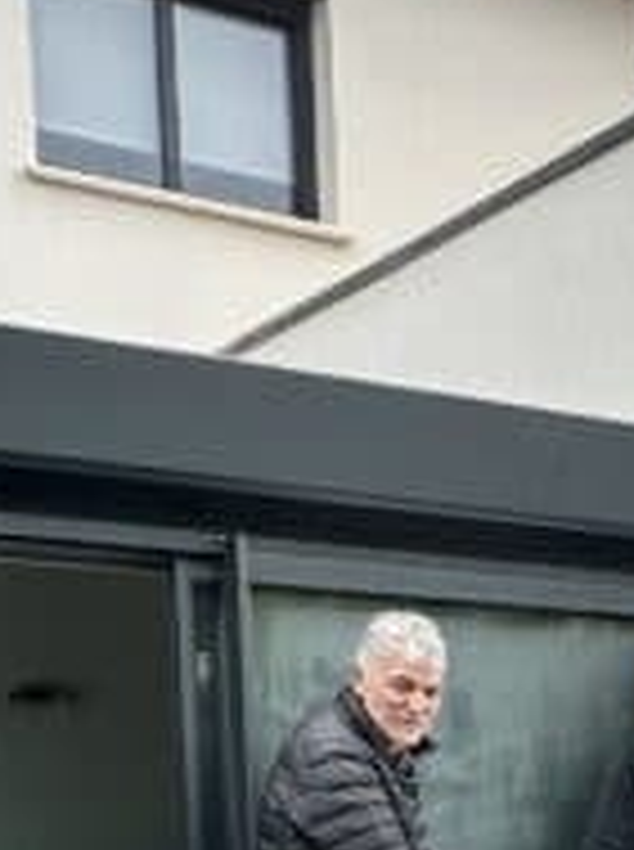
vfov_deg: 23.0
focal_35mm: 76
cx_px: 836
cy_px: 1088
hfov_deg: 18.0
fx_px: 1862
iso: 40
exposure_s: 1/178
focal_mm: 2.22
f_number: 2.2
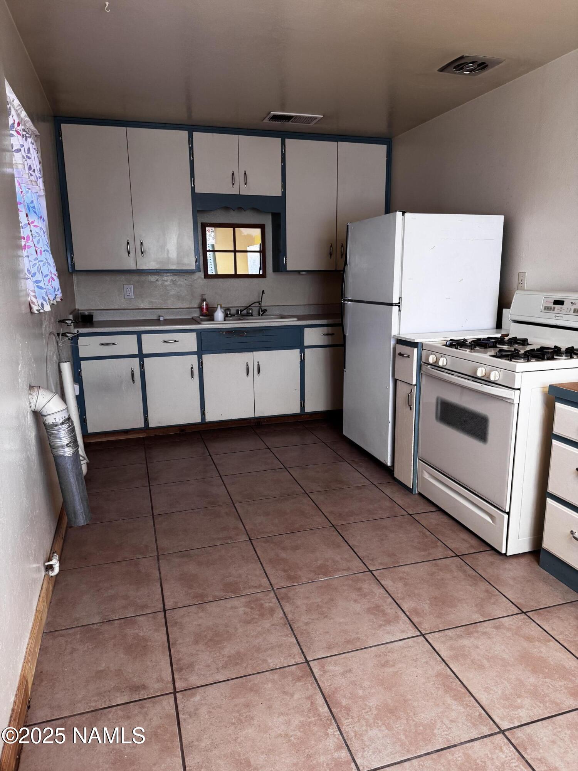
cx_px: 289
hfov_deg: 56.8
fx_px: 534
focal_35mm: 24
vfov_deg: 71.6
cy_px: 386
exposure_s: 1/120
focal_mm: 6.76
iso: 160
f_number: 1.78
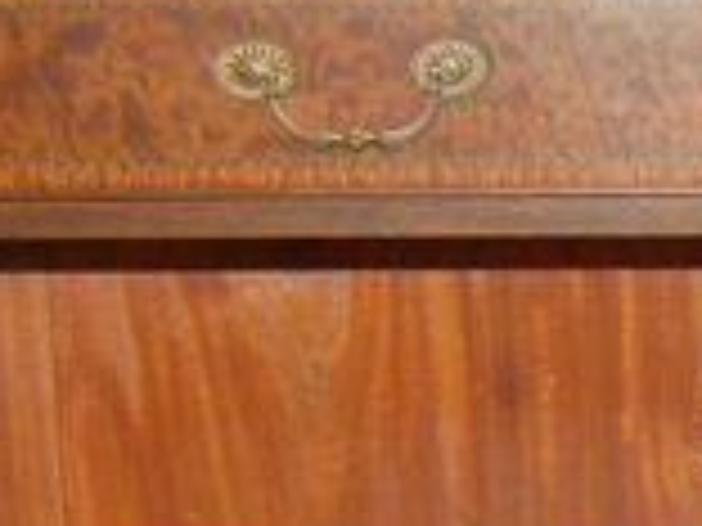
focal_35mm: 167
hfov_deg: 11.2
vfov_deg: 8.8
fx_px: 3387
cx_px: 1138
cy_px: 638
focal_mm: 20
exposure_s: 1/60
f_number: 3.8
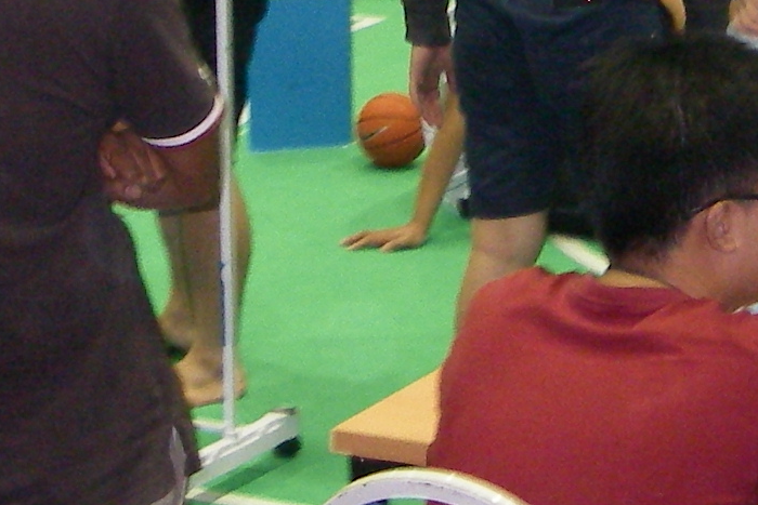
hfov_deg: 12.9
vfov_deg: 8.6
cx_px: 604
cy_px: -13
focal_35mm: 159
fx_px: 3348
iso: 250
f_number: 3.3
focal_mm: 6.3
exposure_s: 1/40
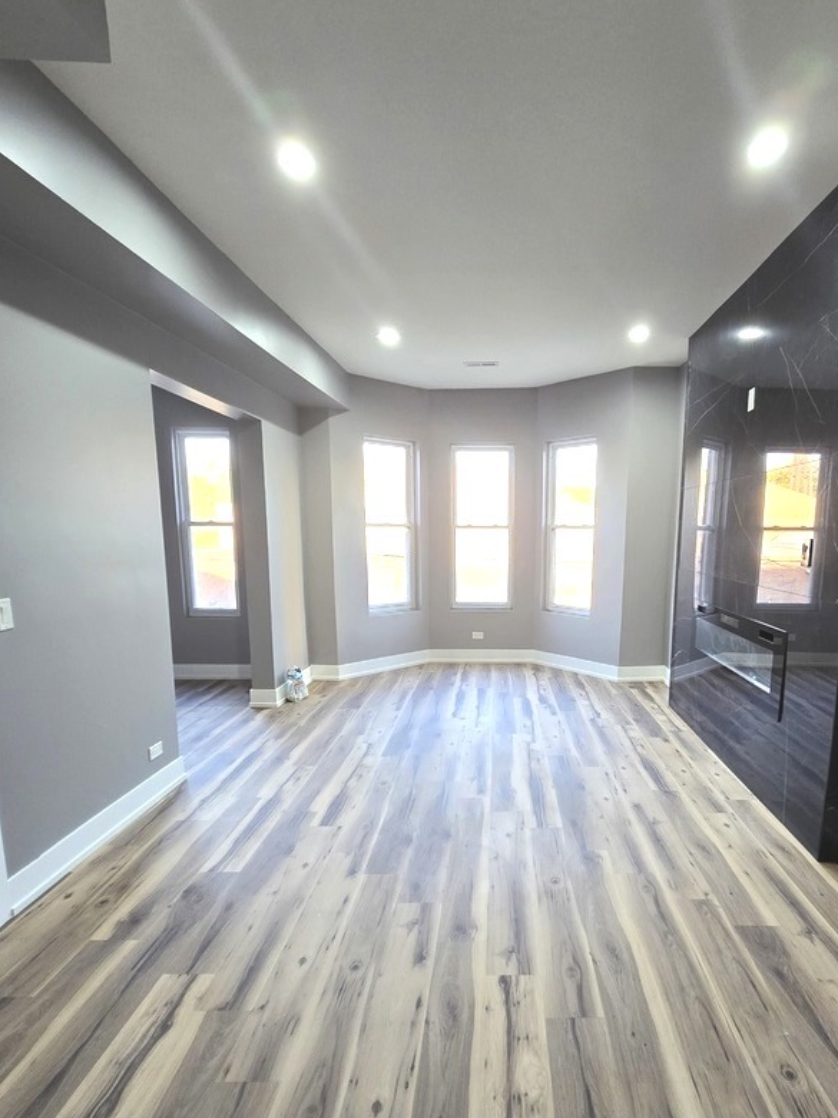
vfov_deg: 87.1
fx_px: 581
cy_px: 646
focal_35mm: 18
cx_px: 503
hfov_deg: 70.9
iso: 125
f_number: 2.2
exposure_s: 1/60
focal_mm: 2.2
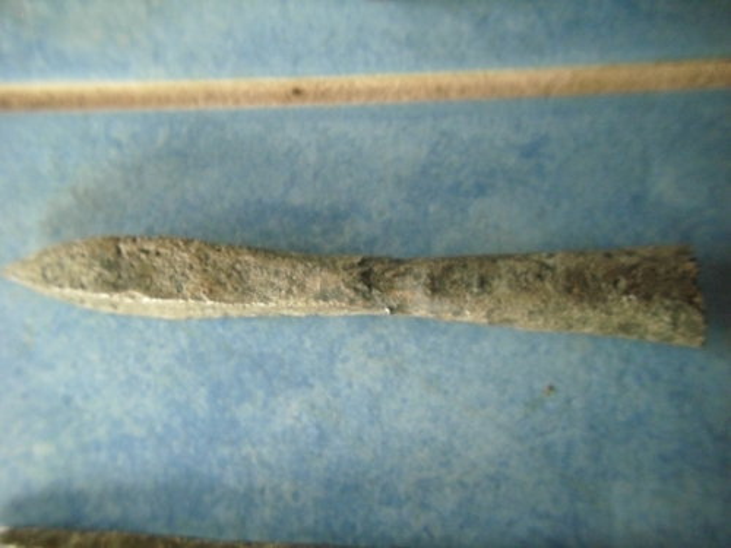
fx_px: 655
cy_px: 274
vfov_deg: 45.4
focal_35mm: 31
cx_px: 366
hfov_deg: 58.4
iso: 200
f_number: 2.8
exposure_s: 1/60
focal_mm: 6.2
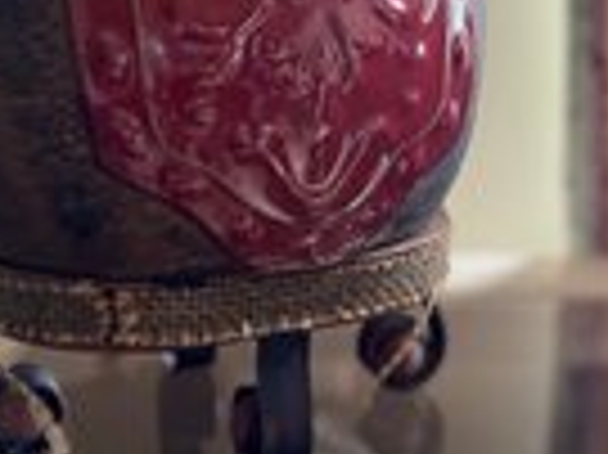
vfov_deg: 22.1
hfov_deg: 28.4
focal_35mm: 66
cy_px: 133
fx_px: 1158
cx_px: 538
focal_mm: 5.1
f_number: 1.6
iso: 500
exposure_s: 1/60
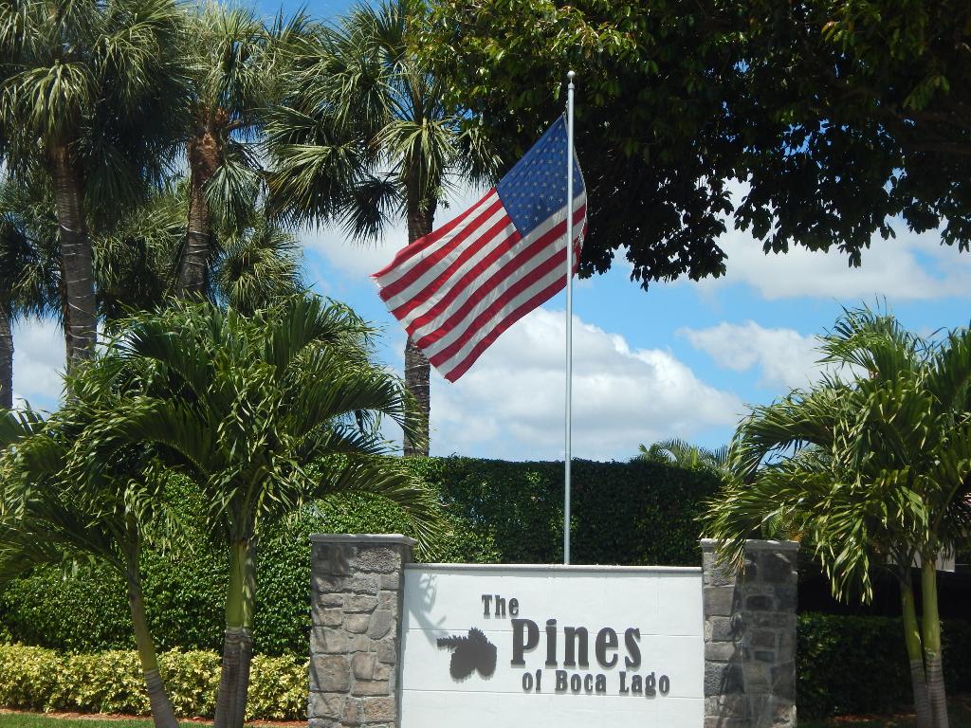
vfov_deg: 24.0
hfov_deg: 31.7
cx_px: 486
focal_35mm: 61
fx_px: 1711
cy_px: 364
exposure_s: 1/400
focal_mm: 10.9
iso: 125
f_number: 7.9
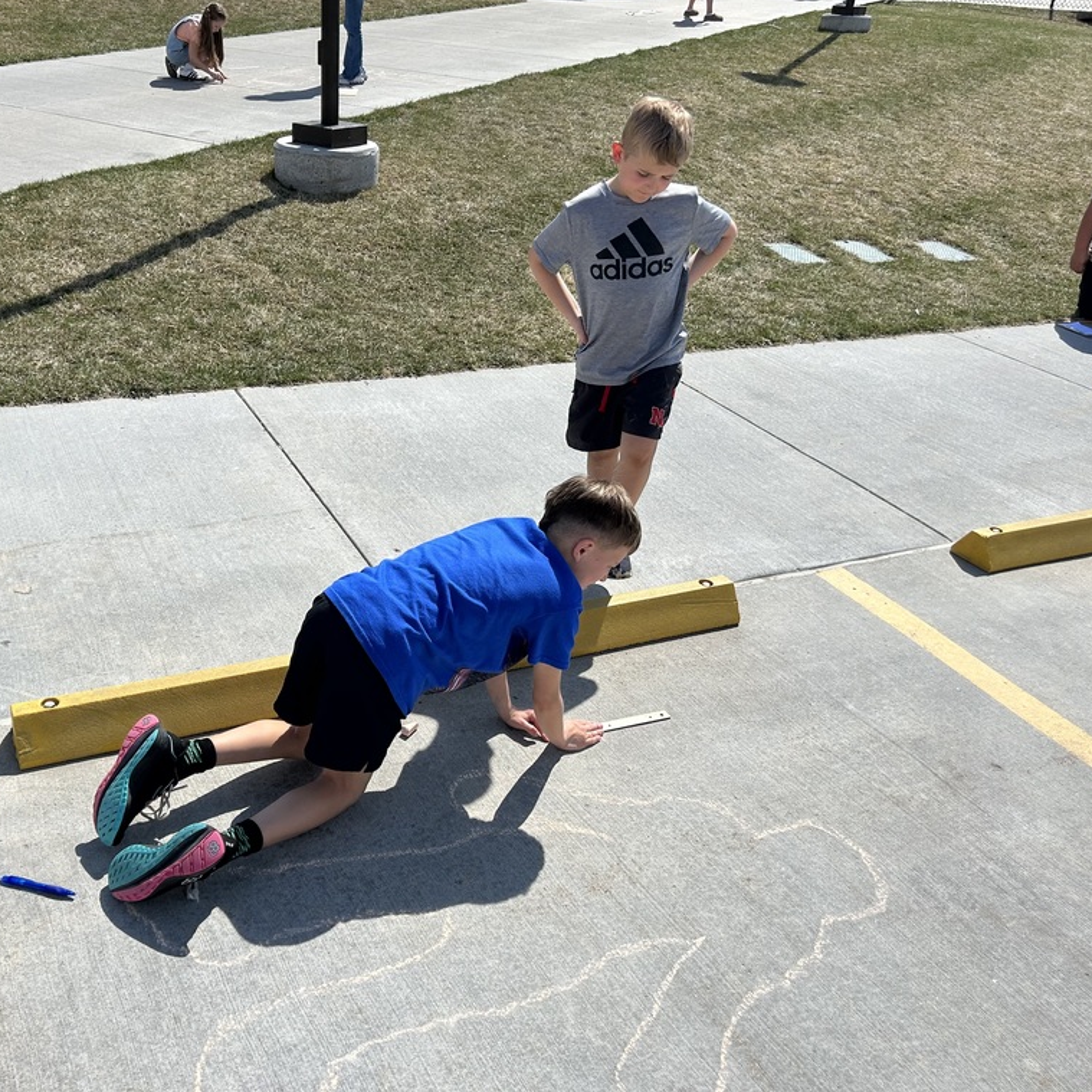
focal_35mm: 31
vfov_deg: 52.5
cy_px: 541
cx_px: 419
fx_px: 1106
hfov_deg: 52.1
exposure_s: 1/6993
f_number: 1.5
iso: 50
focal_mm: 5.7
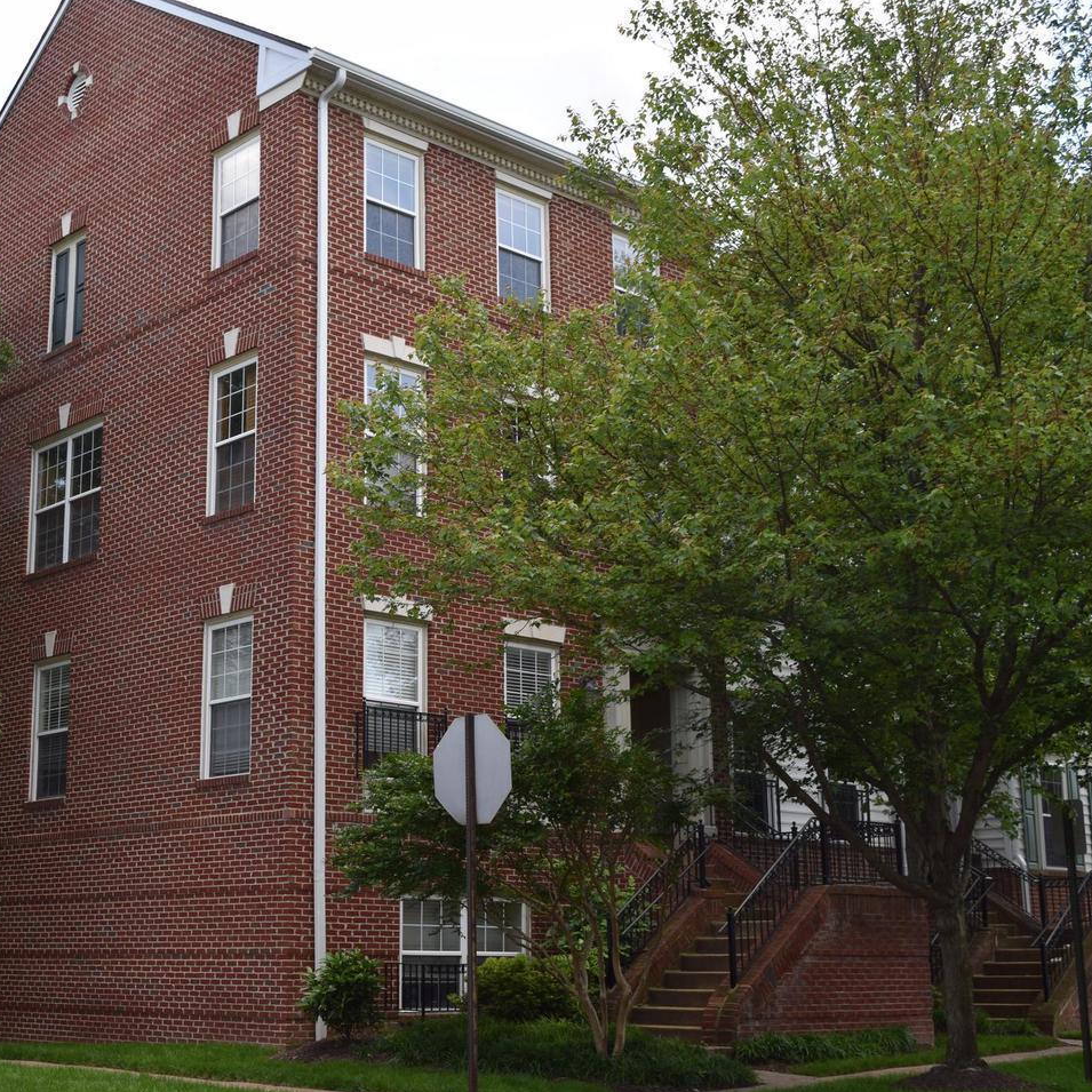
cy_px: 547
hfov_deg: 33.6
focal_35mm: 50
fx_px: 1785
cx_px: 332
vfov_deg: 34.0
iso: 100
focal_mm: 26
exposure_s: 1/160
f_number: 6.3
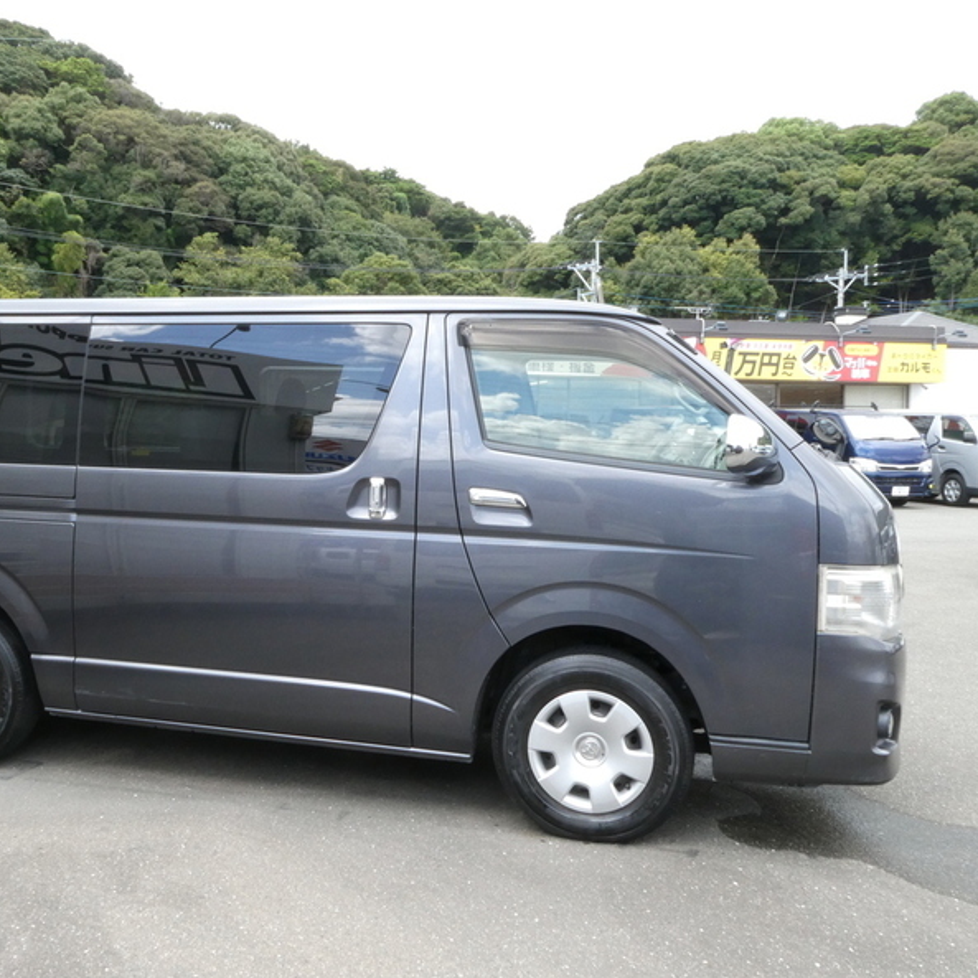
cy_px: 487
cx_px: 350
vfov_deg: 52.5
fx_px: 991
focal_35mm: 31
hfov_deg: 51.8
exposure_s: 1/80
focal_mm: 4.7
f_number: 8
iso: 200
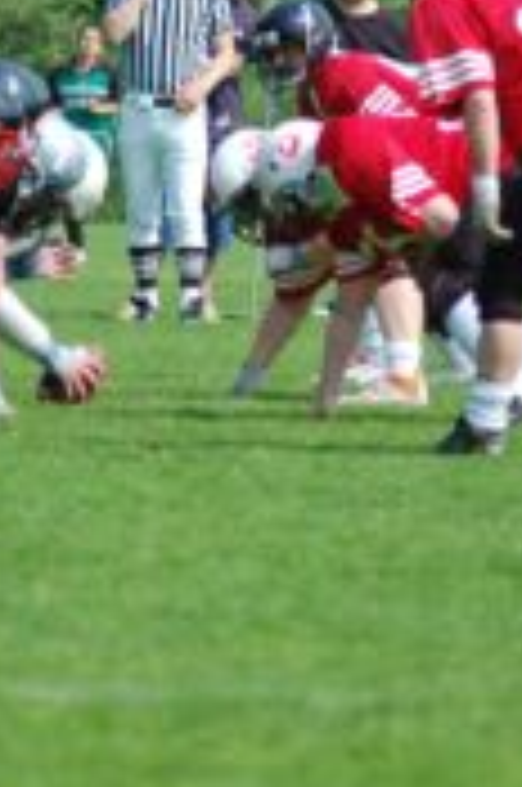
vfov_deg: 3.9
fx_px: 11448
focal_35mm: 524
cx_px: 101
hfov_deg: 2.6
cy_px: 216
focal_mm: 135
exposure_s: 1/1000
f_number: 4.5
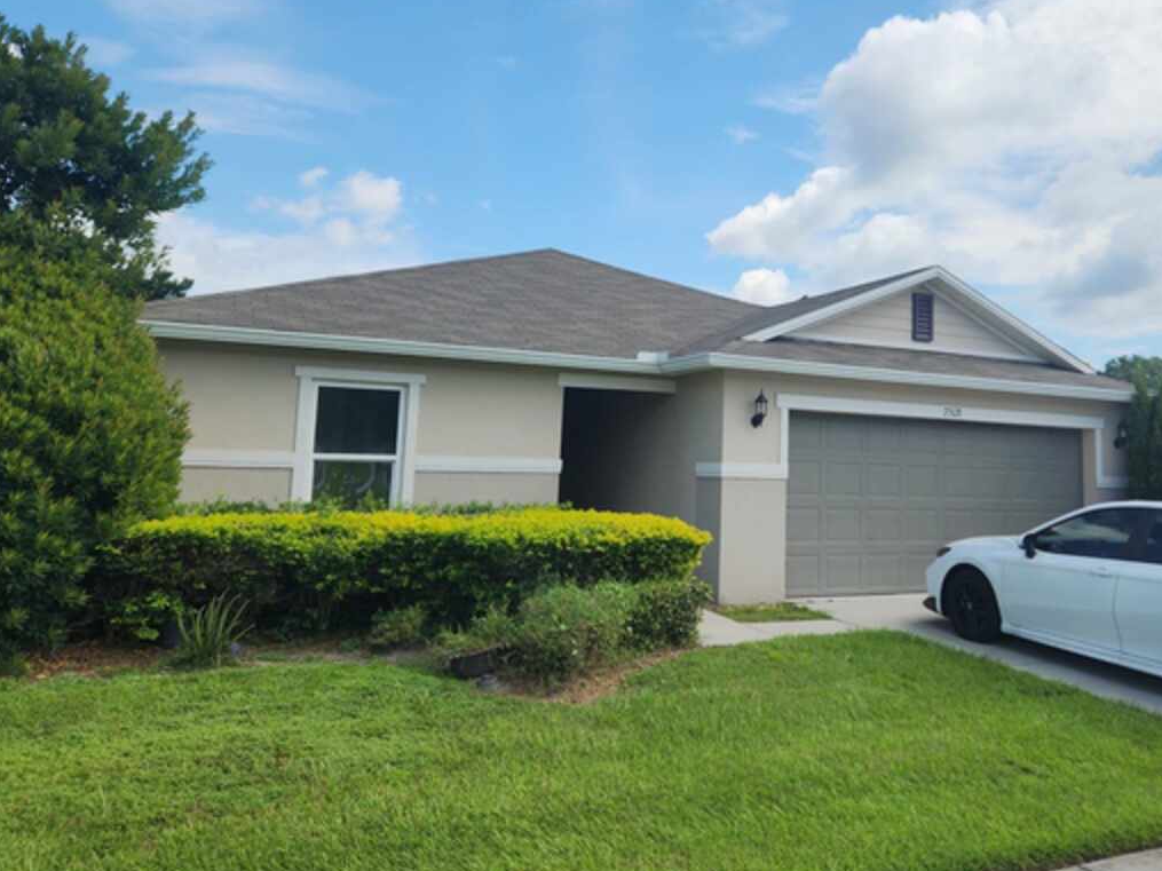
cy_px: 355
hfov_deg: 61.2
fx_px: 973
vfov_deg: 48.0
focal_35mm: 29
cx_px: 689
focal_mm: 5.4
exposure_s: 1/1930
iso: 20
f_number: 1.8
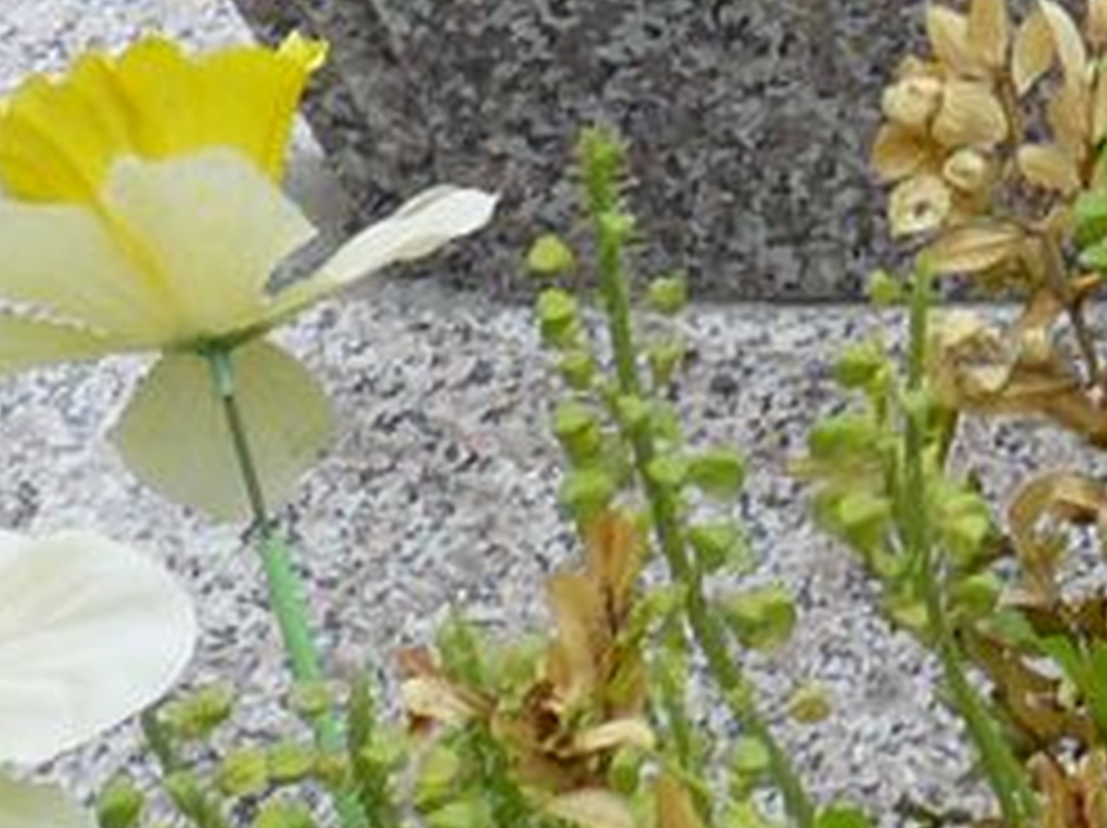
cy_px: -1213
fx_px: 7220
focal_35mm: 226
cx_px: 1557
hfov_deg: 8.6
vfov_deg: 6.2
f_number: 3.1
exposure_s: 1/200
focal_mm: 6.1
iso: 100
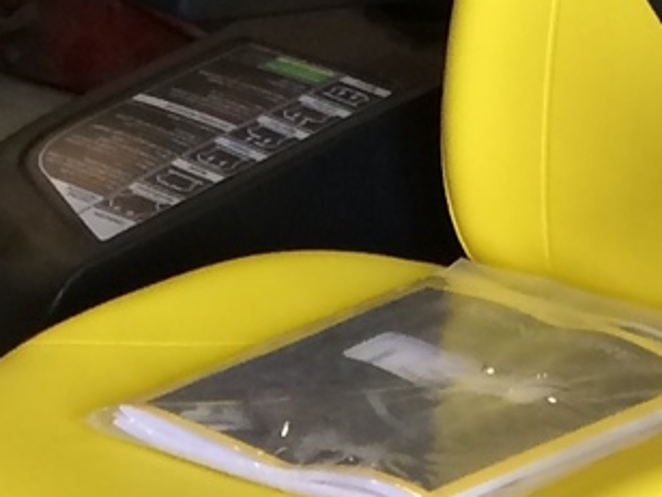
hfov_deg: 10.2
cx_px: 406
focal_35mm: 193
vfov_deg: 7.1
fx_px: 3691
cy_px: 1330
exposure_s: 1/30
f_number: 2.2
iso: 40
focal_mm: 4.15
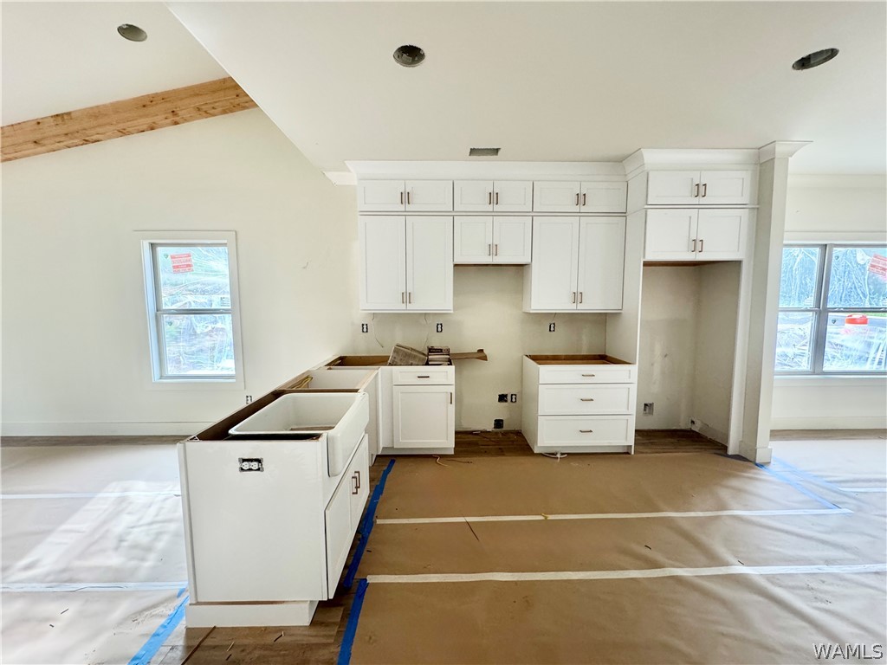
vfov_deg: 85.7
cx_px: 444
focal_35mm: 14
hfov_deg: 102.1
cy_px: 332
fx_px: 359
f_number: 2.2
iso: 250
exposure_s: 1/99
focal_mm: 2.22
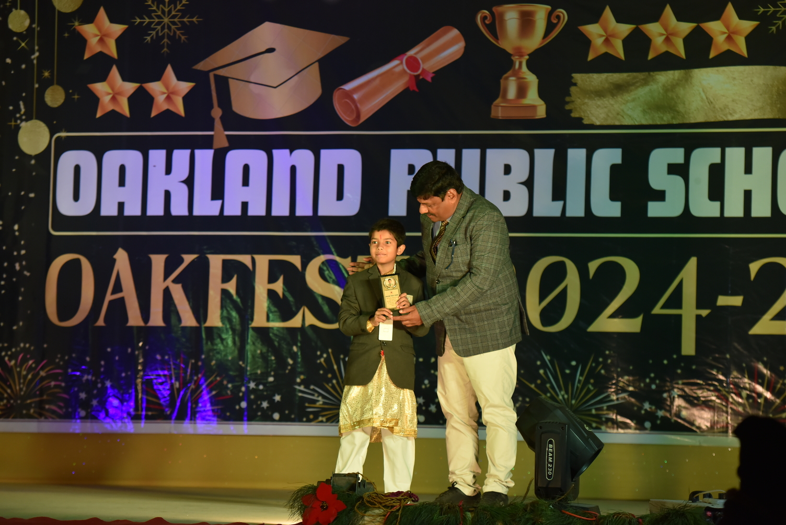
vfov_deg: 11.4
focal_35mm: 120
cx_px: 393
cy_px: 262
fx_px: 2621
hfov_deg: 17.1
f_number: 2.8
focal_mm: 120
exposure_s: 1/400
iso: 1600
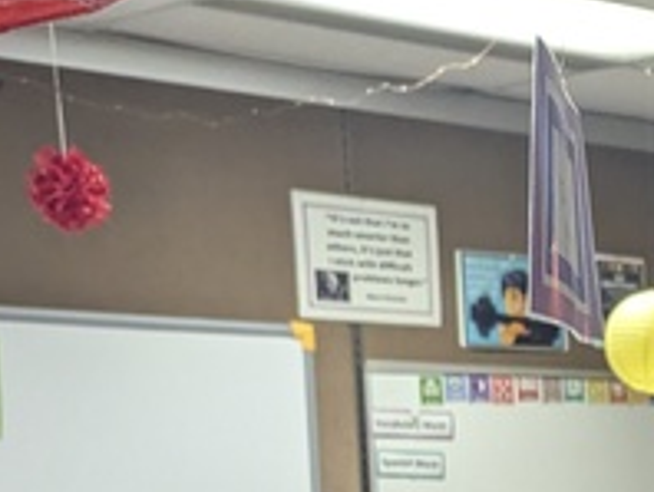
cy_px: 967
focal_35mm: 97
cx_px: 816
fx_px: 1835
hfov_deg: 18.9
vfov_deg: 13.3
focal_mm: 6.81
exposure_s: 1/245
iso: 660
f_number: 1.85
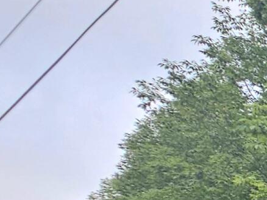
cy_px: 348
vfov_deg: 14.7
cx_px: 890
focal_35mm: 89
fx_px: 687
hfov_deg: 10.1
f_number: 2.2
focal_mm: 2.2
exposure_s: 1/476
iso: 50
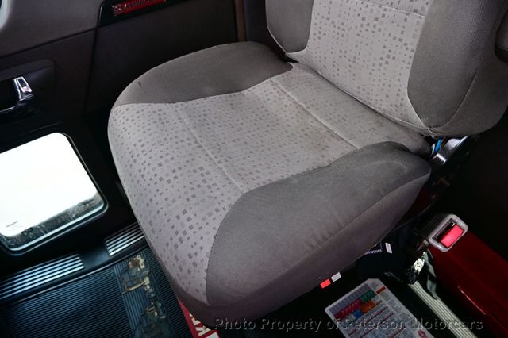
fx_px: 338
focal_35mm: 24
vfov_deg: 53.1
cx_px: 254
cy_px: 169
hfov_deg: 73.8
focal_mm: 16
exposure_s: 1/40
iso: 100
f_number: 3.5
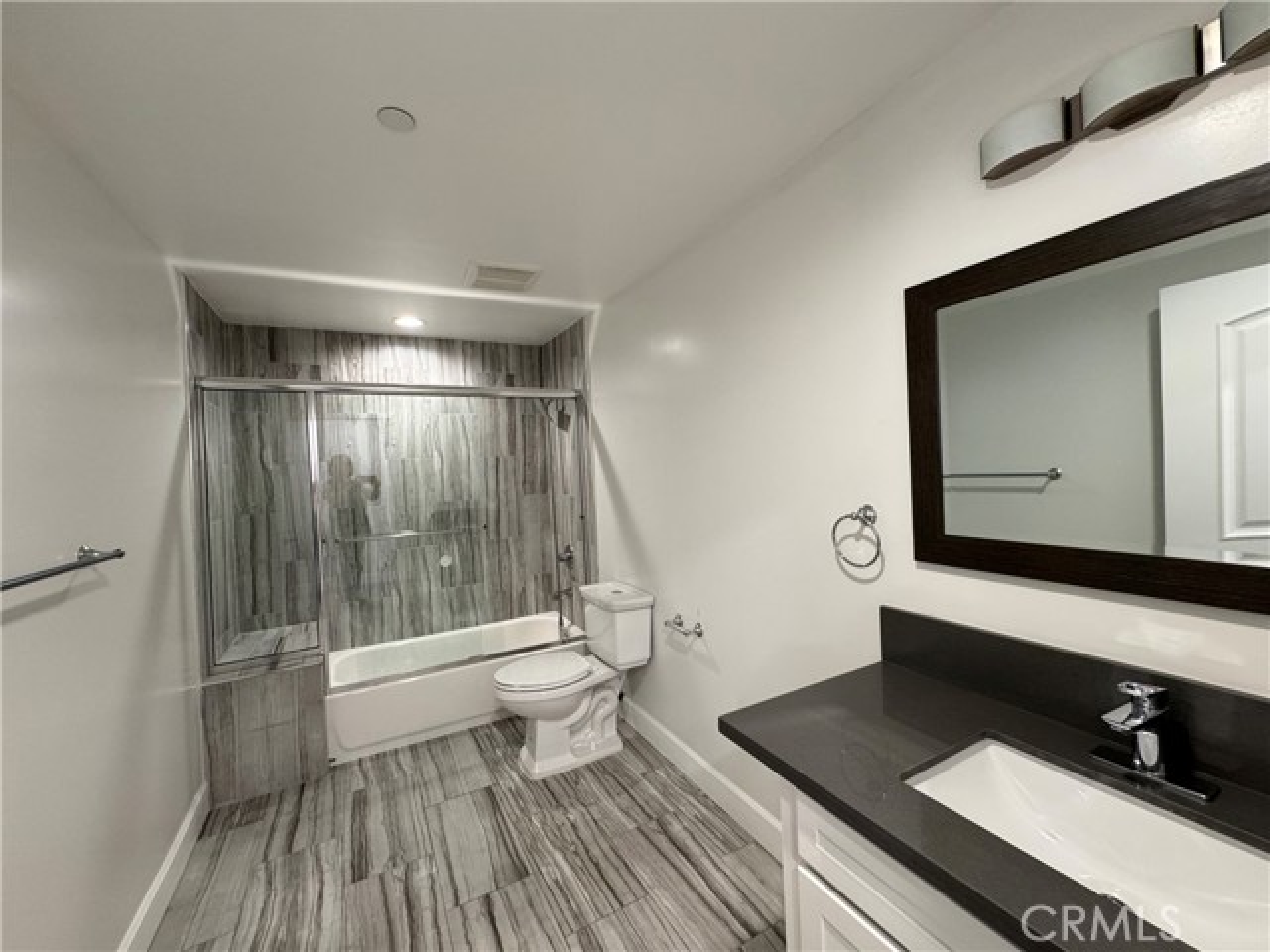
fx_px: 514
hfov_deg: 102.1
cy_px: 476
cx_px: 635
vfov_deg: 85.7
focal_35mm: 14
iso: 250
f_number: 2.2
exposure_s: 1/60
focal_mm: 2.22
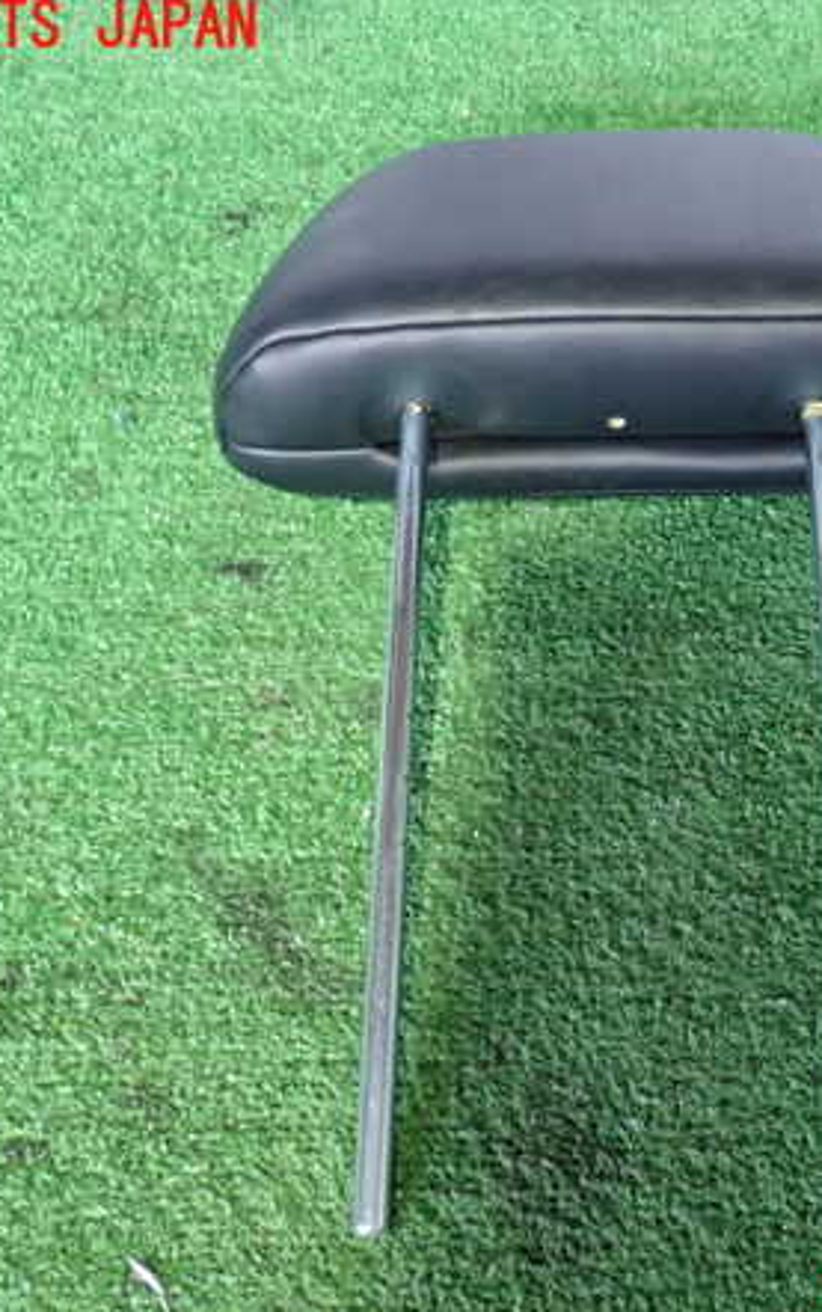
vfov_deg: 43.5
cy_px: 659
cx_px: 608
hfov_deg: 27.7
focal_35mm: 46
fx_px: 1646
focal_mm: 5.79
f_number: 2.4
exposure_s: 1/30
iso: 800
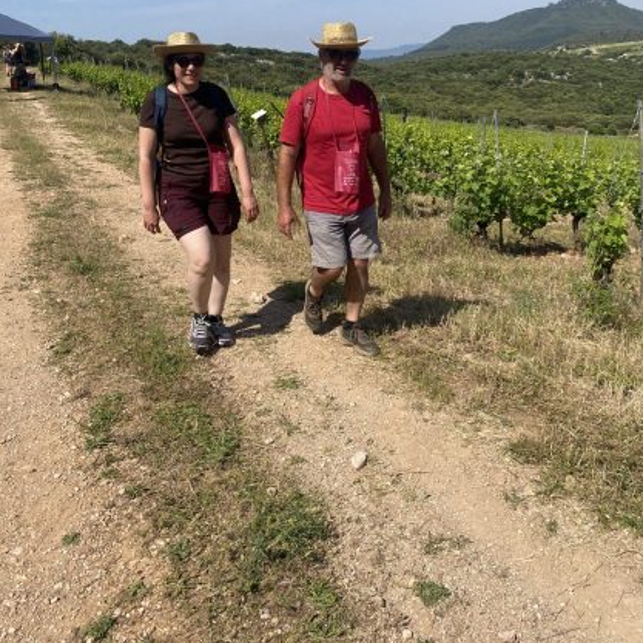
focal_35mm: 31
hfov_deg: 52.5
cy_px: 231
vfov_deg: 51.8
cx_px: 324
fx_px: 651
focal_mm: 4.25
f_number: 1.8
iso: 32
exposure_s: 1/3497
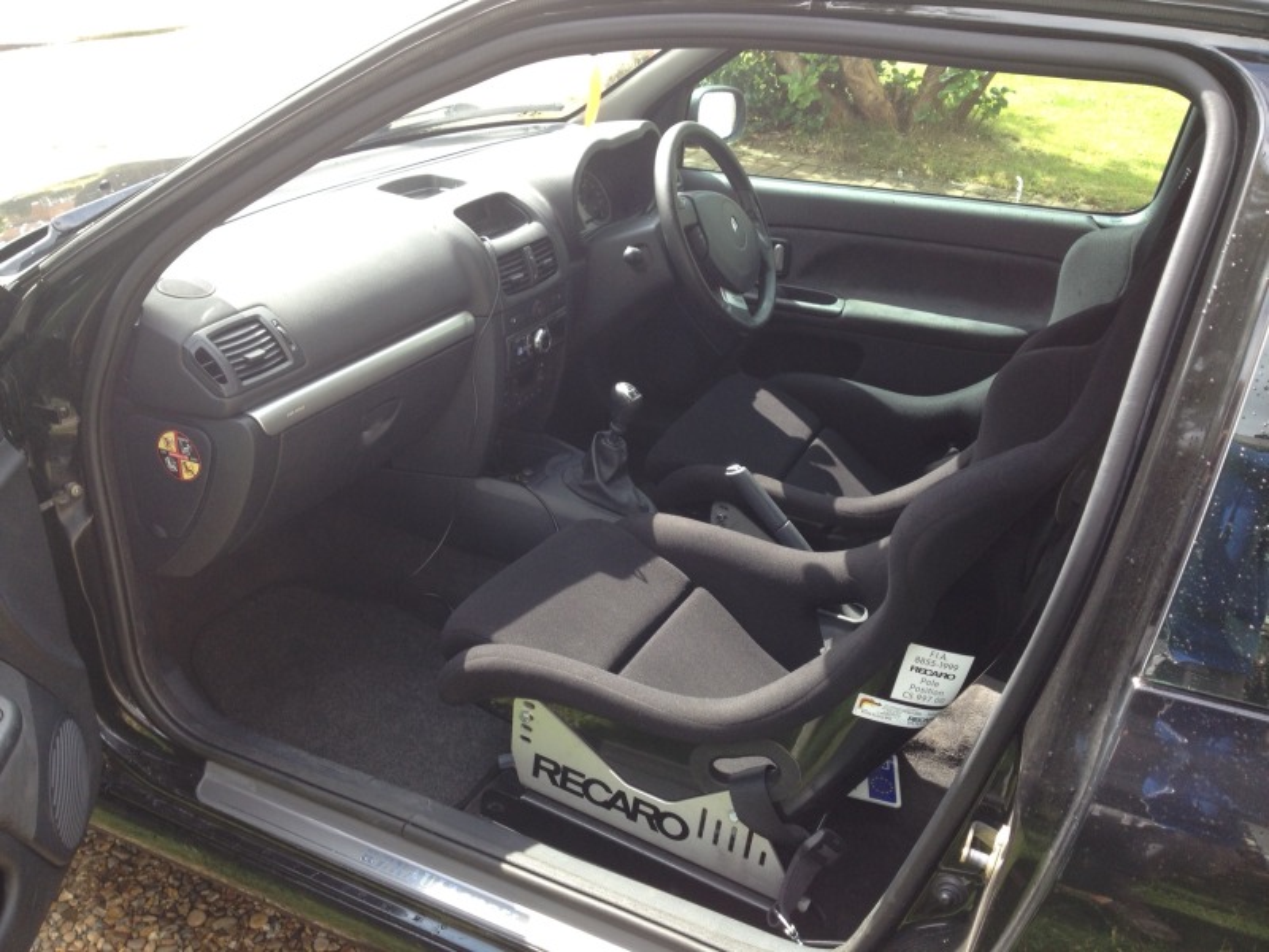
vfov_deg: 40.7
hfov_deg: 52.6
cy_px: 476
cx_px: 634
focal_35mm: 35
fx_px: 1283
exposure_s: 1/159
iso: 64
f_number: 2.4
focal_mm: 4.3
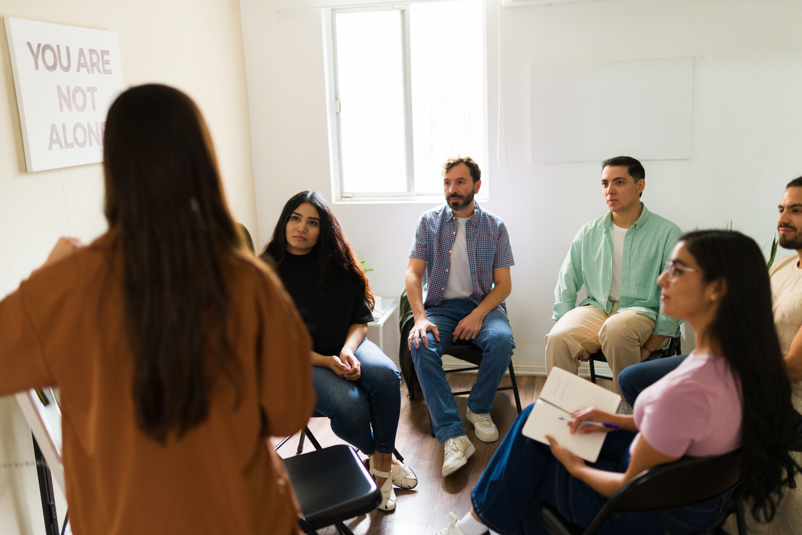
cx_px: 401
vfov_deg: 37.9
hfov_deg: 54.4
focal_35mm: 35
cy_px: 268
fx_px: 780
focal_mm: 35
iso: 800
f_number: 1.4
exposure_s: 1/80
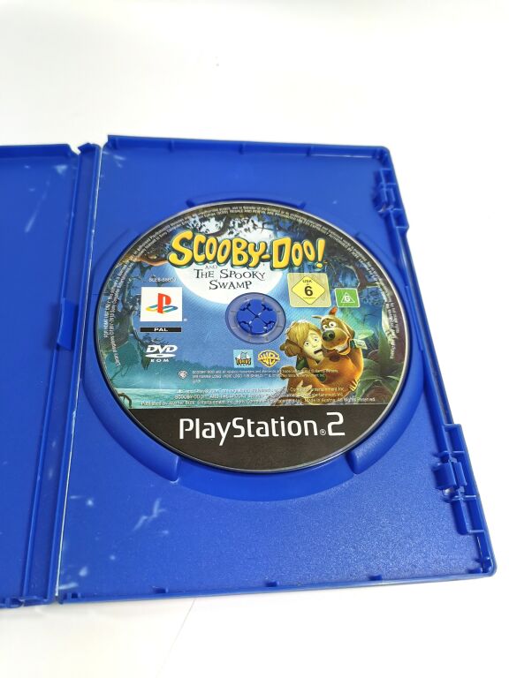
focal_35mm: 27
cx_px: 254
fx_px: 529
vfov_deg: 65.3
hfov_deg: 51.4
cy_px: 339
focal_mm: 5.56
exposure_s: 1/100
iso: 50
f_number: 1.6
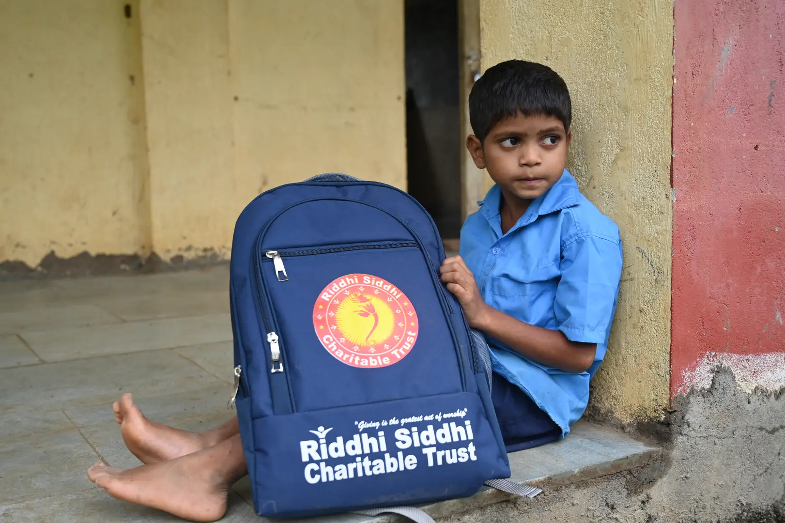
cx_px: 392
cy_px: 262
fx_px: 828
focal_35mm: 38
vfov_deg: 35.0
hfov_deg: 50.7
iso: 400
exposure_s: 1/100
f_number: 4
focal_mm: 38
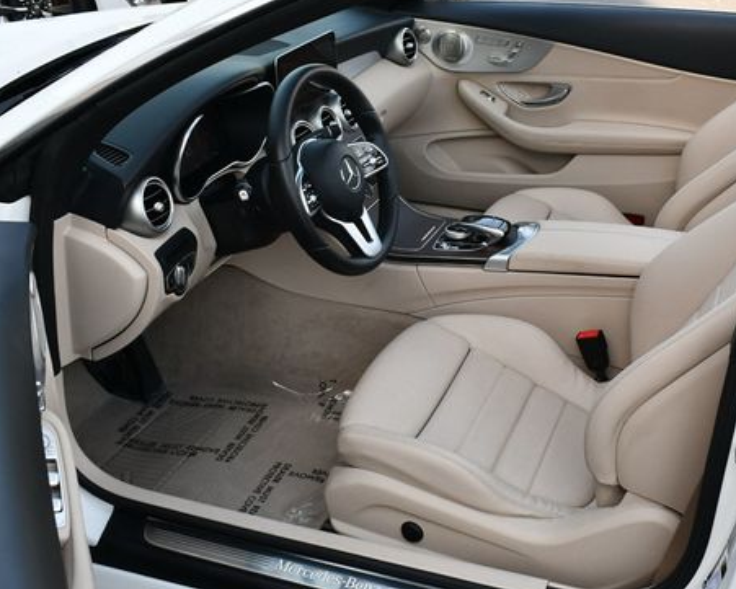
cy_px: 286
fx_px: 1046
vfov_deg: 31.5
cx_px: 454
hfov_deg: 38.6
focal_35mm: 48
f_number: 5.6
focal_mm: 18
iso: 280
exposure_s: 1/250
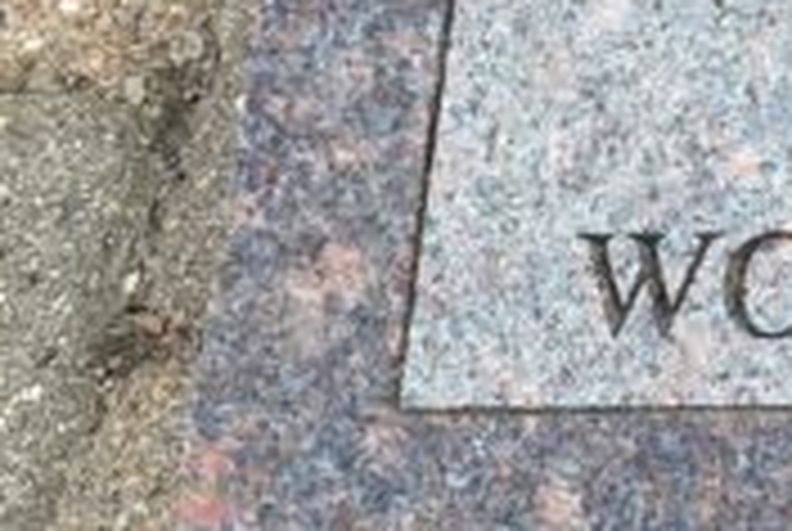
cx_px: 1341
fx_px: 2027
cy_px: 108
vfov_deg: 14.8
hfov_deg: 18.3
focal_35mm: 92
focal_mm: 4.25
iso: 32
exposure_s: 1/411
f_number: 1.8
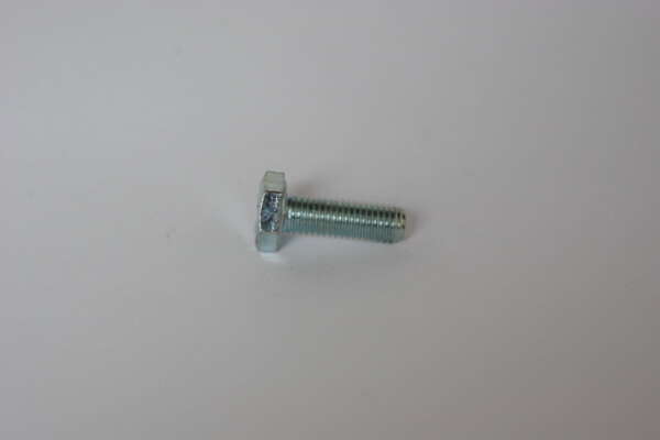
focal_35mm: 120
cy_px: 220
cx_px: 330
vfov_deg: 11.4
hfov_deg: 17.1
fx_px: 2200
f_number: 8
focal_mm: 80
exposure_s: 1/45
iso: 800
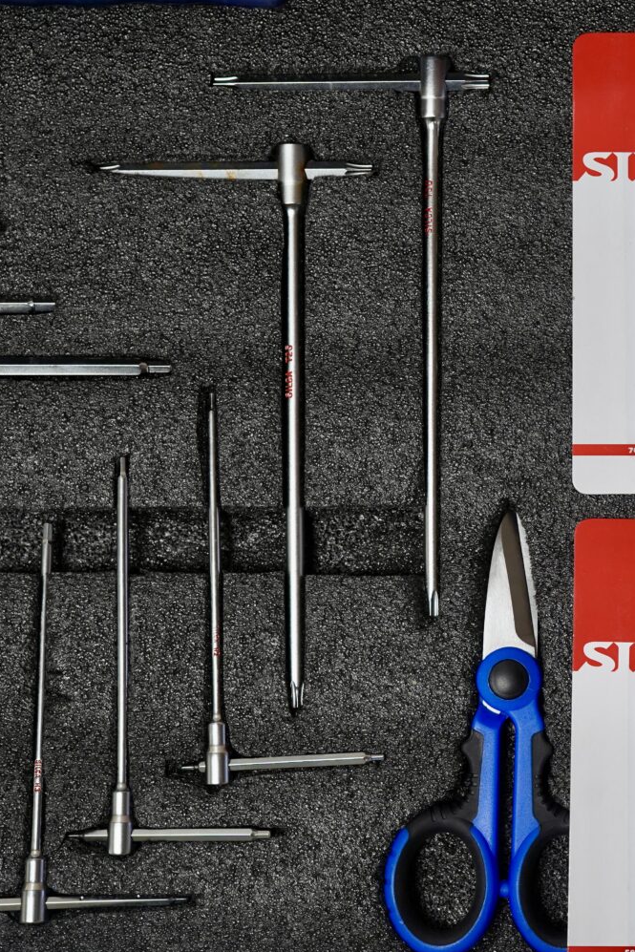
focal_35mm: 77
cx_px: 637
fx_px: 2036
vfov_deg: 26.3
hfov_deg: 17.3
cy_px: 467
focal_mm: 50
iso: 500
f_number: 4.5
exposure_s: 1/50
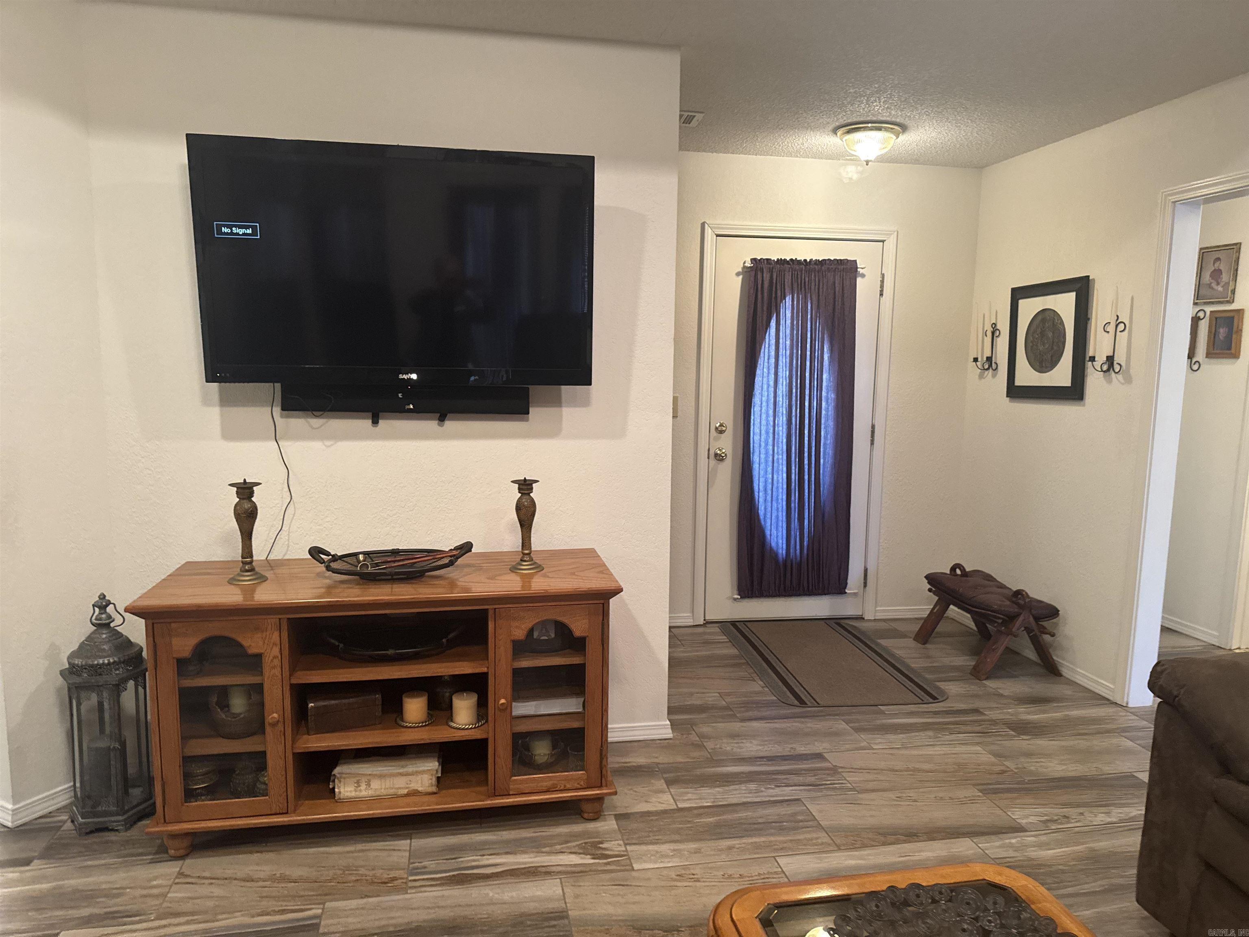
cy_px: 468
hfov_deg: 71.6
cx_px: 624
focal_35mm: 24
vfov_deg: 56.8
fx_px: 866
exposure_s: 1/60
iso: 500
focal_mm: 6.76
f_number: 1.78
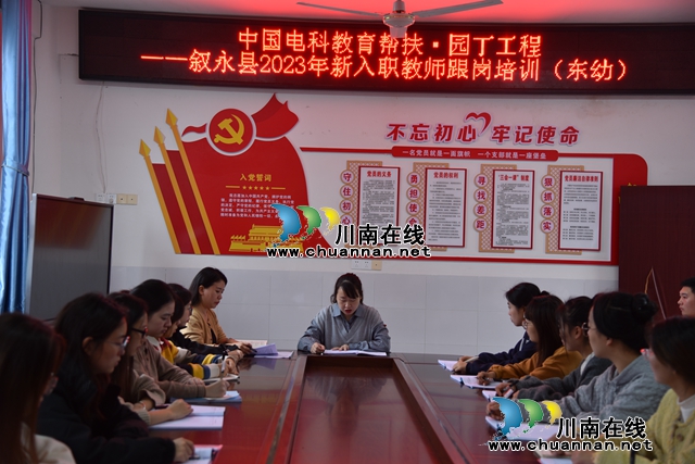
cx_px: 348
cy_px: 232
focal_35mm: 50
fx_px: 965
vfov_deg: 27.0
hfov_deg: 39.6
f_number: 4
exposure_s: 1/25
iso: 250
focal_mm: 50
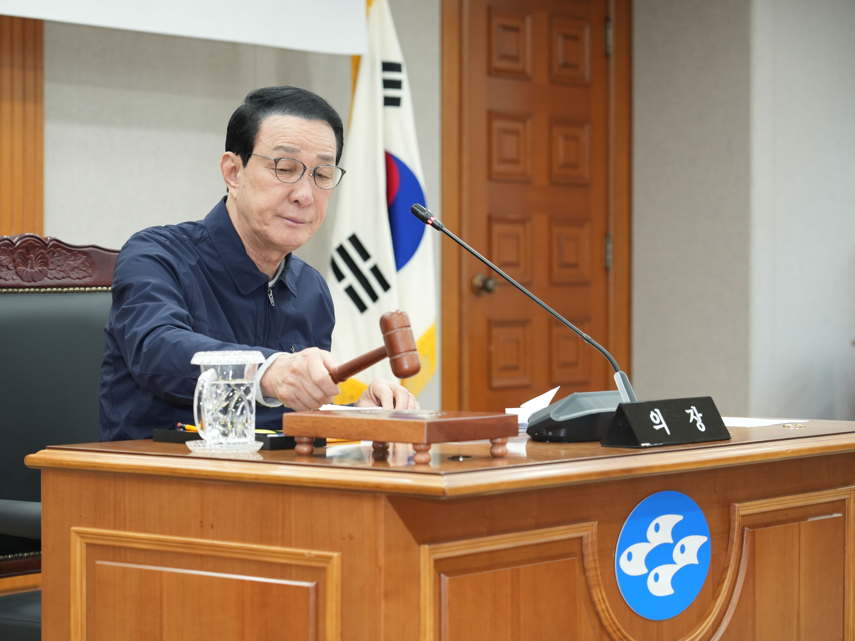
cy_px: 318
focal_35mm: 94
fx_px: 2322
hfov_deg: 20.9
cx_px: 394
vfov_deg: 15.7
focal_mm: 86
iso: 1250
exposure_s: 1/125
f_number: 5
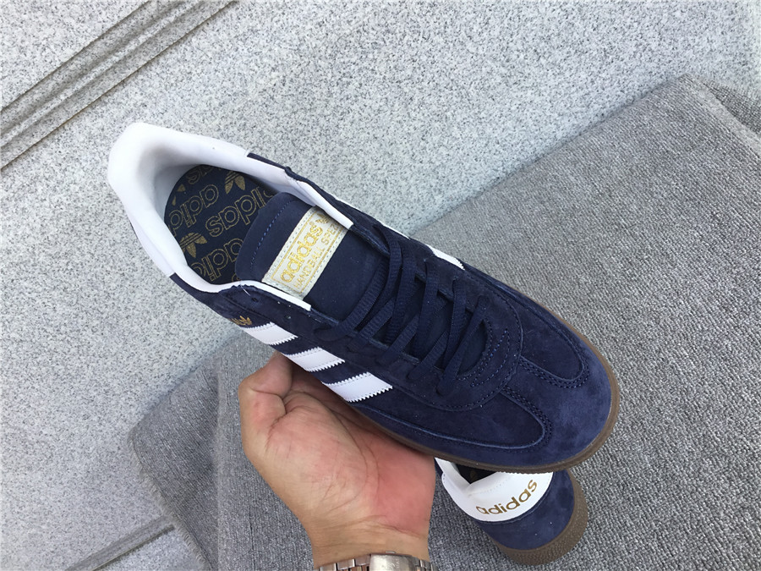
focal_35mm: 31
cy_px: 286
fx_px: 682
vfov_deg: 45.4
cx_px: 380
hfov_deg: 58.4
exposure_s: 1/207
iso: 25
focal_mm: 3.3
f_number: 2.4
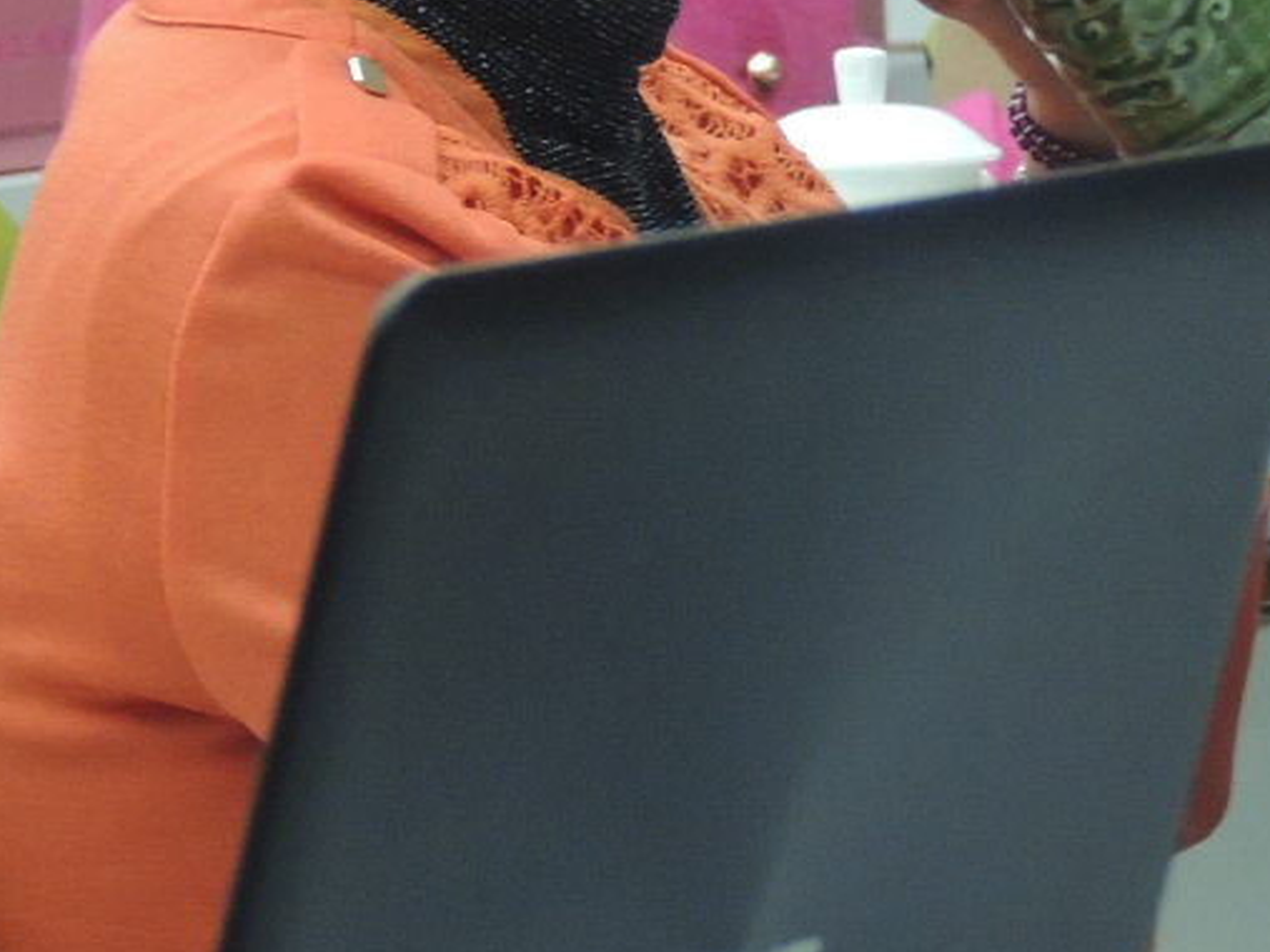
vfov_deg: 3.2
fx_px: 16799
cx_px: 225
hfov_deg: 4.3
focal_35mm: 458
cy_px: -40
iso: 450
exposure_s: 1/30
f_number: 4.4
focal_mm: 25.8
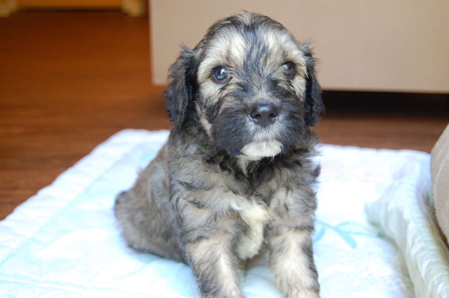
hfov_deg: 46.5
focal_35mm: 42
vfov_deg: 31.8
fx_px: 523
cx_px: 224
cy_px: 149
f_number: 4.2
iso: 720
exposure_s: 1/30
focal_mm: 28
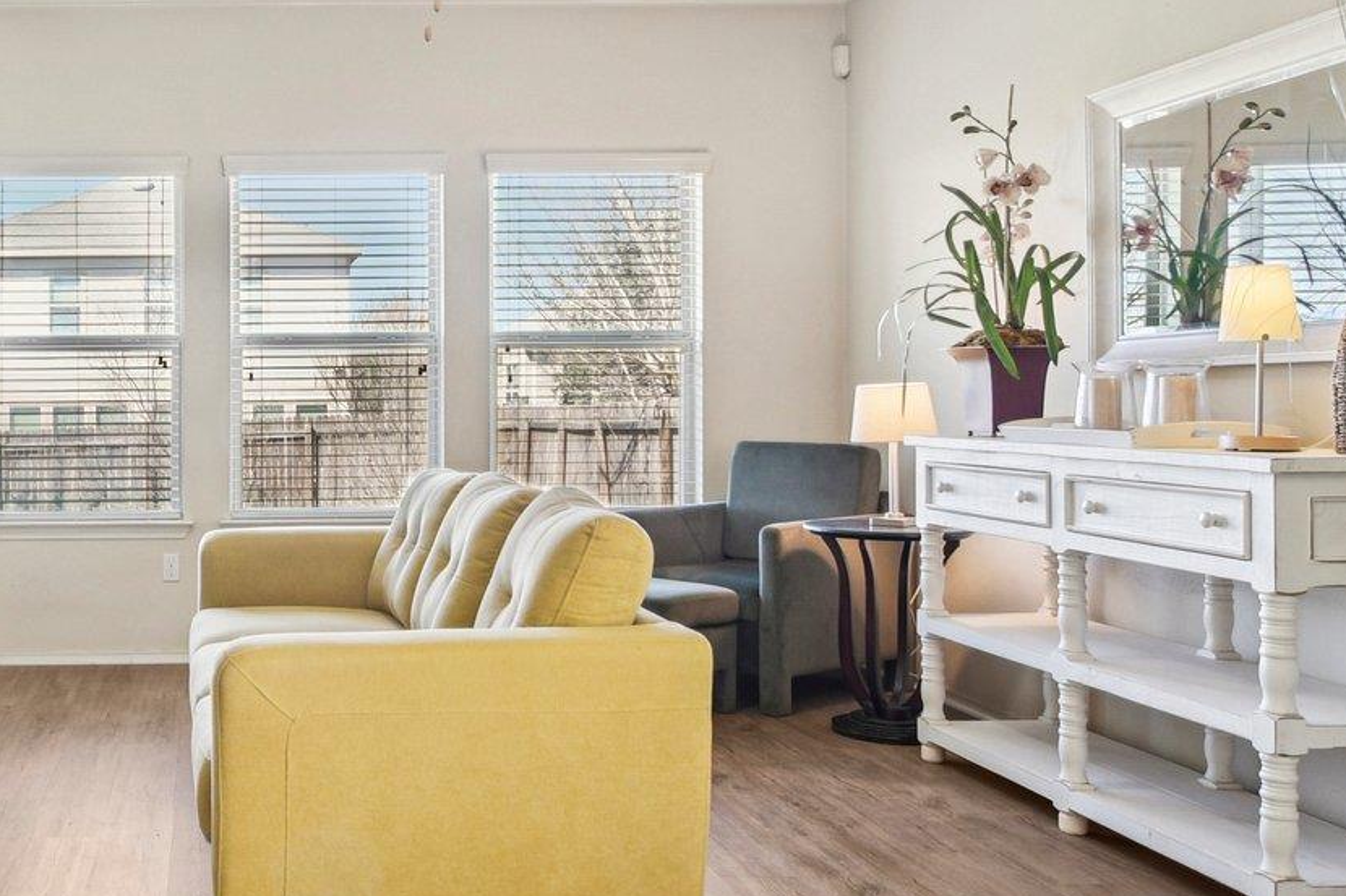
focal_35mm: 37
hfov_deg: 48.3
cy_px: 338
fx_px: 1383
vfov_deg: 35.7
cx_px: 229
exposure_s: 1/6
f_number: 8
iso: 400
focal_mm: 10
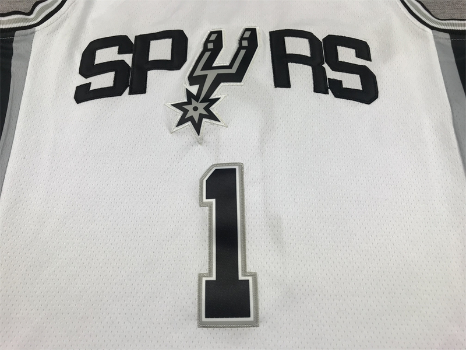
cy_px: 175
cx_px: 233
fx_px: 377
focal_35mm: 28
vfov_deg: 49.7
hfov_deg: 63.4
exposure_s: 1/175
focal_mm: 3.99
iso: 20
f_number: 1.8
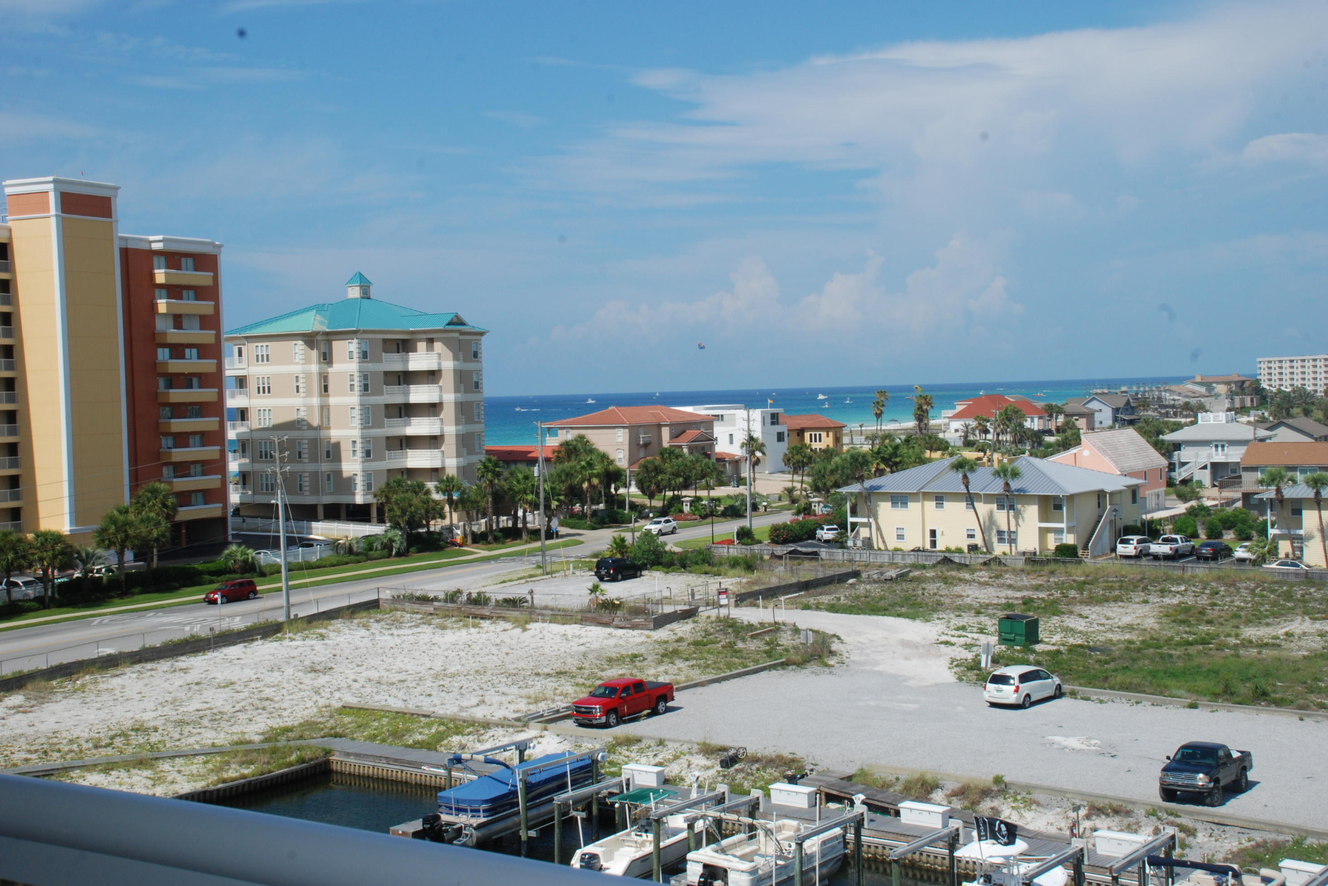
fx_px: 1752
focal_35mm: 48
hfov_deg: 41.5
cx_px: 668
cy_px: 434
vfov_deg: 28.4
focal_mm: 31
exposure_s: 1/200
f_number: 16
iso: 250
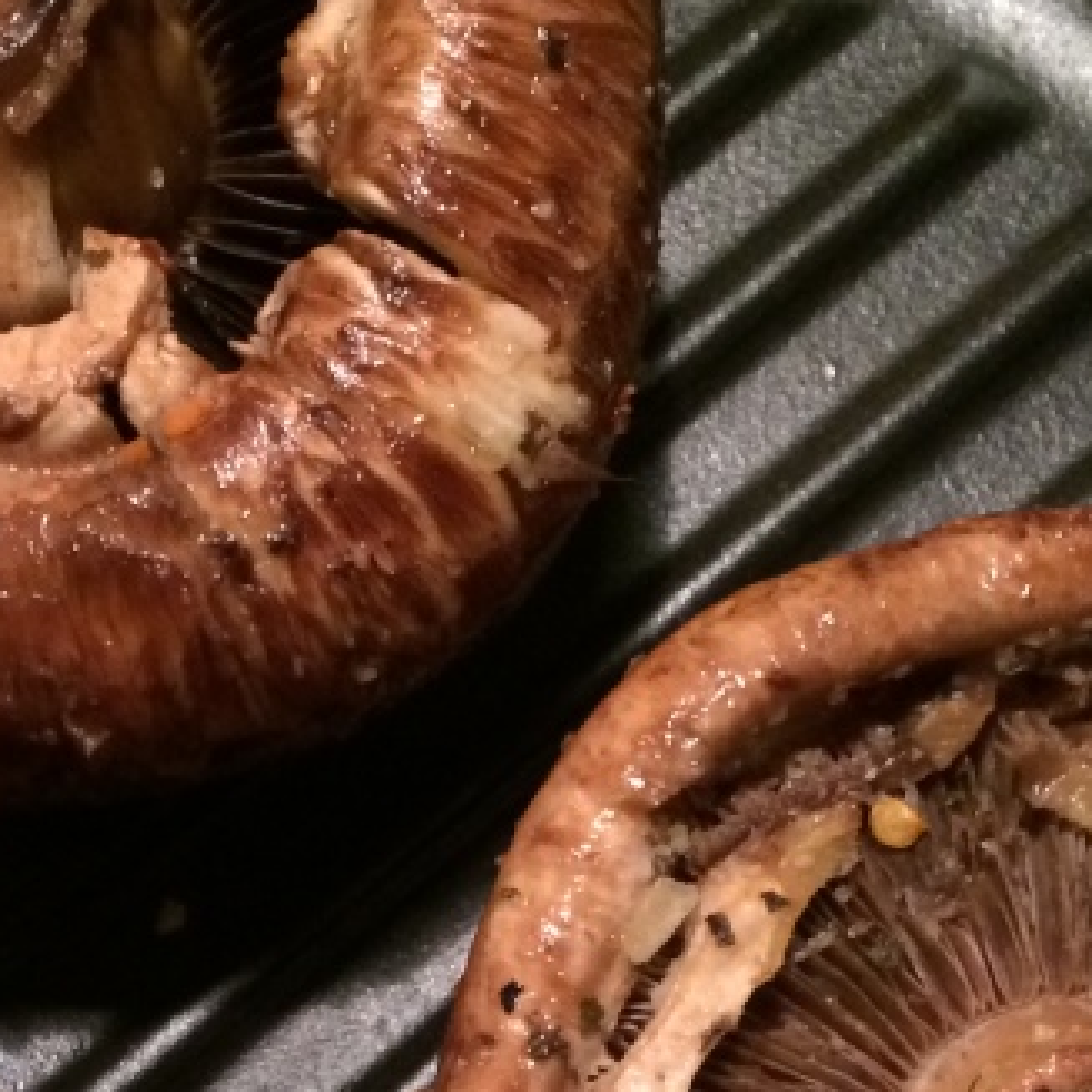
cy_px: 1119
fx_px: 2962
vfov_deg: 20.2
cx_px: 281
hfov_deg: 20.7
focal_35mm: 83
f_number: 2.2
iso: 400
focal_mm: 4.12
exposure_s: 1/15
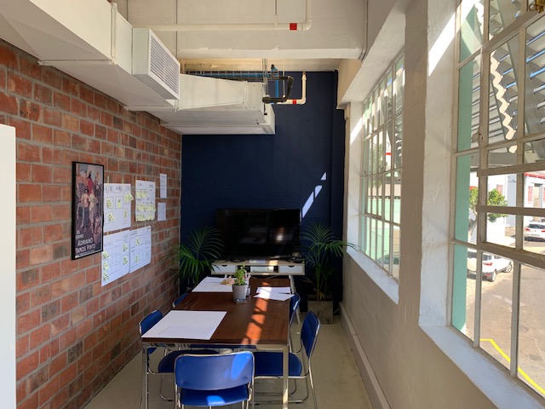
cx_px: 272
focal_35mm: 26
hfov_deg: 67.3
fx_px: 409
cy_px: 204
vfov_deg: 53.1
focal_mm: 4.25
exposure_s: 1/122
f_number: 1.8
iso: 32
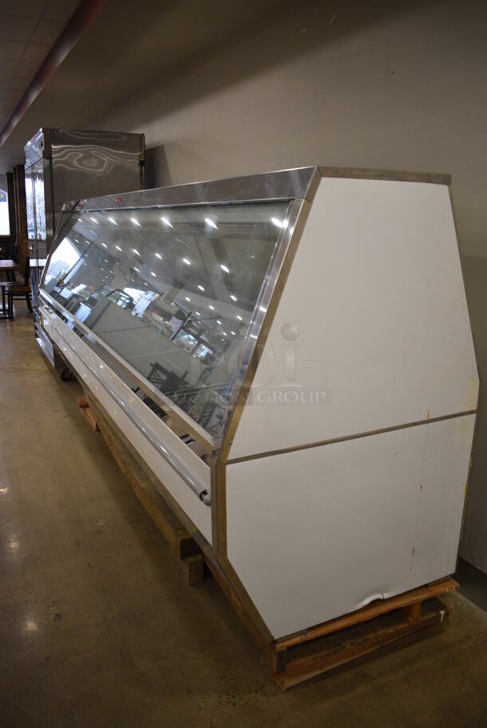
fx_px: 547
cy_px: 364
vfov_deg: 67.3
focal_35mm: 27
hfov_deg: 48.0
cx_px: 244
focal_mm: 18
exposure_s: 1/125
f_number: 3.5
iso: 800
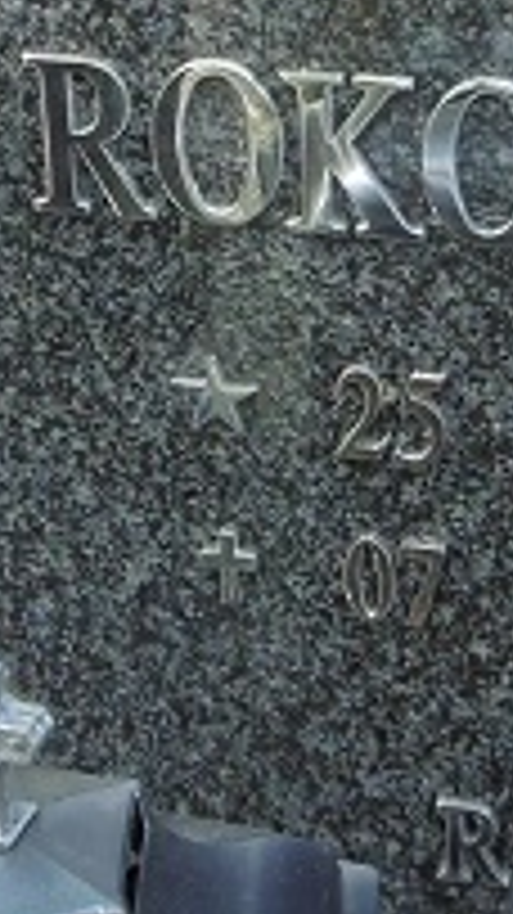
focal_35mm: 103
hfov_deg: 11.7
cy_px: 216
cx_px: 410
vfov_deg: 20.6
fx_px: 2494
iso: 100
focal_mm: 4.3
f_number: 3.1
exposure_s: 1/160
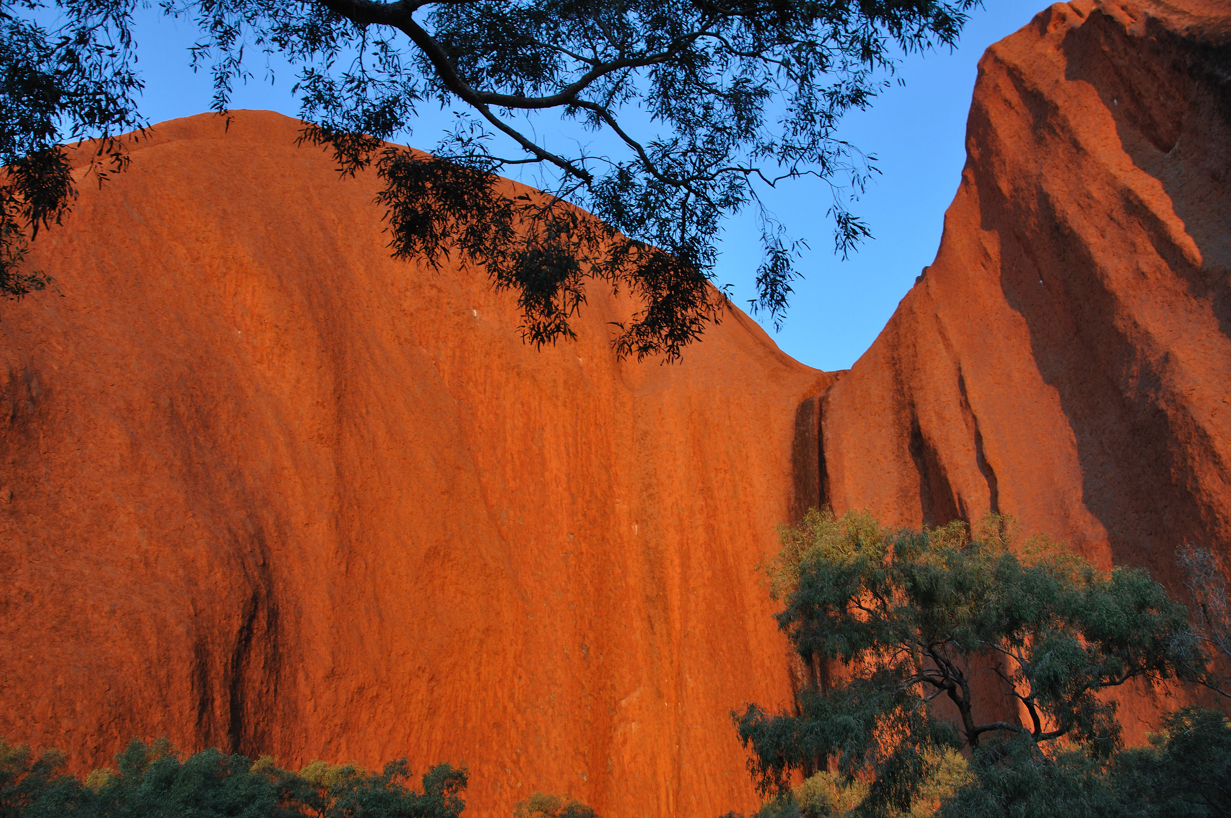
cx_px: 616
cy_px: 409
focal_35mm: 27
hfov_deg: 67.4
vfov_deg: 47.8
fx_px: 922
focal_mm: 18
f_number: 6.3
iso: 200
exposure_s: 1/40
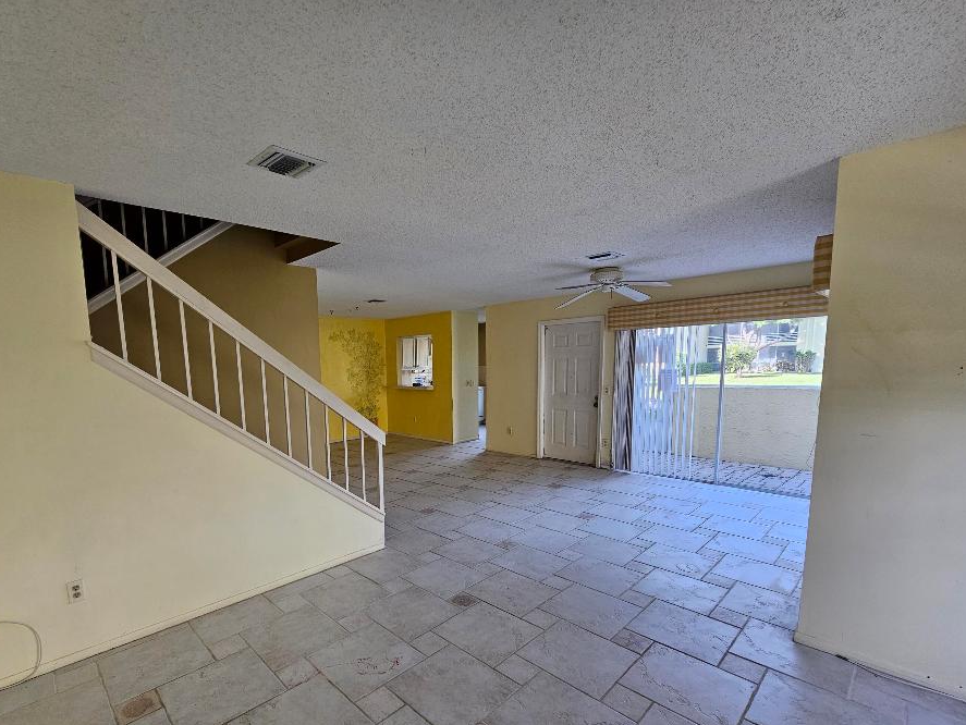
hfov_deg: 97.6
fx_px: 419
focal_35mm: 15
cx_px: 423
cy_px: 415
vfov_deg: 81.3
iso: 80
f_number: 2.2
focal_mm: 2.2
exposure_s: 1/77.4
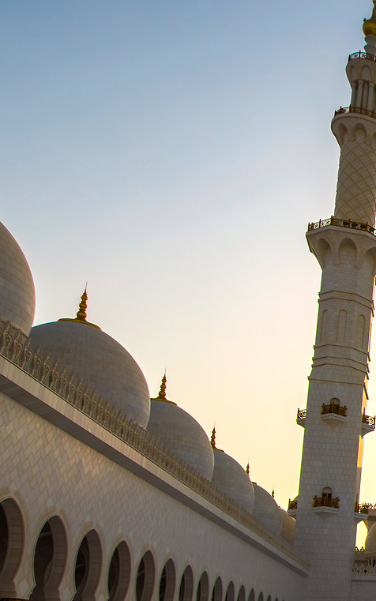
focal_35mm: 45
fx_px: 737
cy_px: 529
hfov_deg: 18.4
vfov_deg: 41.2
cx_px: 757
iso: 64
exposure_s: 1/100
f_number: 10
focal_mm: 14
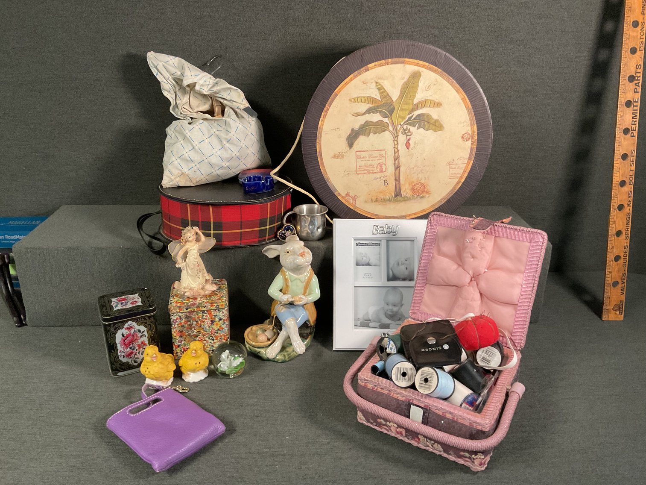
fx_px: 541
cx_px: 323
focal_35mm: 29
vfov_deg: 48.2
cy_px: 242
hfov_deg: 61.7
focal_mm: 3
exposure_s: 1/60
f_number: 1.8
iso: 250
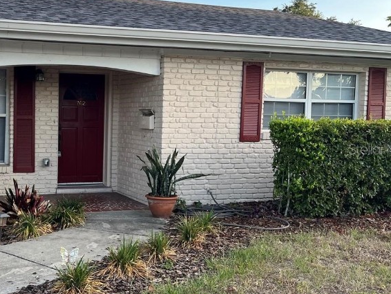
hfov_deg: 38.4
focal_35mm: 47
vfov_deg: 30.9
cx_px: 60
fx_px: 531
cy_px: 149
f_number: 1.6
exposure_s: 1/298
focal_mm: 5.1
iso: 50
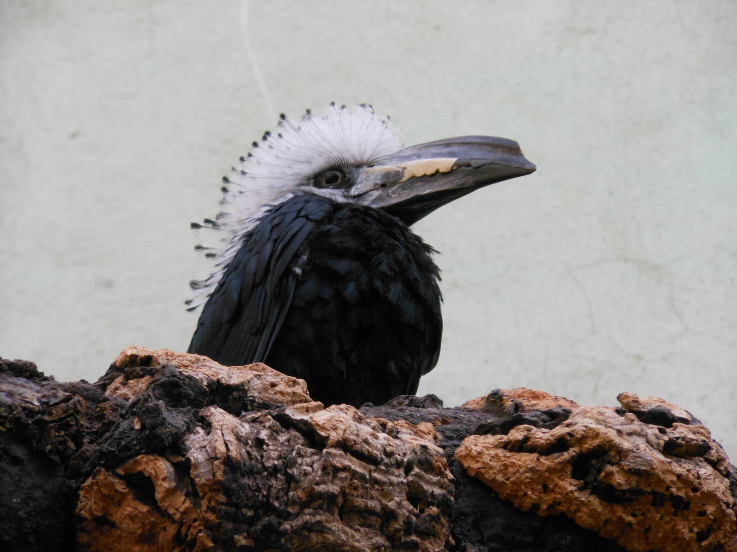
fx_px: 4173
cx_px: 368
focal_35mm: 196
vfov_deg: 7.6
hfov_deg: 10.1
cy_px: 276
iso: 320
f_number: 5.6
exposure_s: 1/60
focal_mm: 35
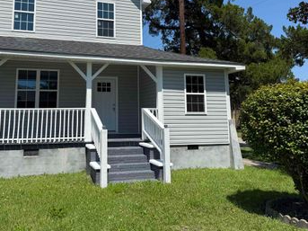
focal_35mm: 35
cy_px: 69
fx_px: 311
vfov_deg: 39.9
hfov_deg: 52.5
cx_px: 138
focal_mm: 6.76
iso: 80
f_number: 1.78
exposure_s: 1/5714
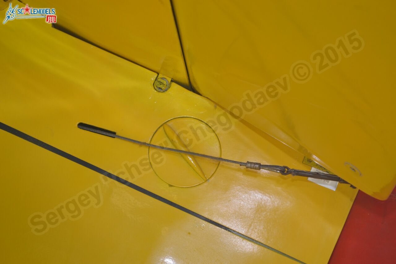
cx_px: 198
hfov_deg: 26.0
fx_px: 858
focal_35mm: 78
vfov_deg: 17.5
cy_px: 132
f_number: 5.6
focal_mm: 52
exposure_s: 1/125
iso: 250
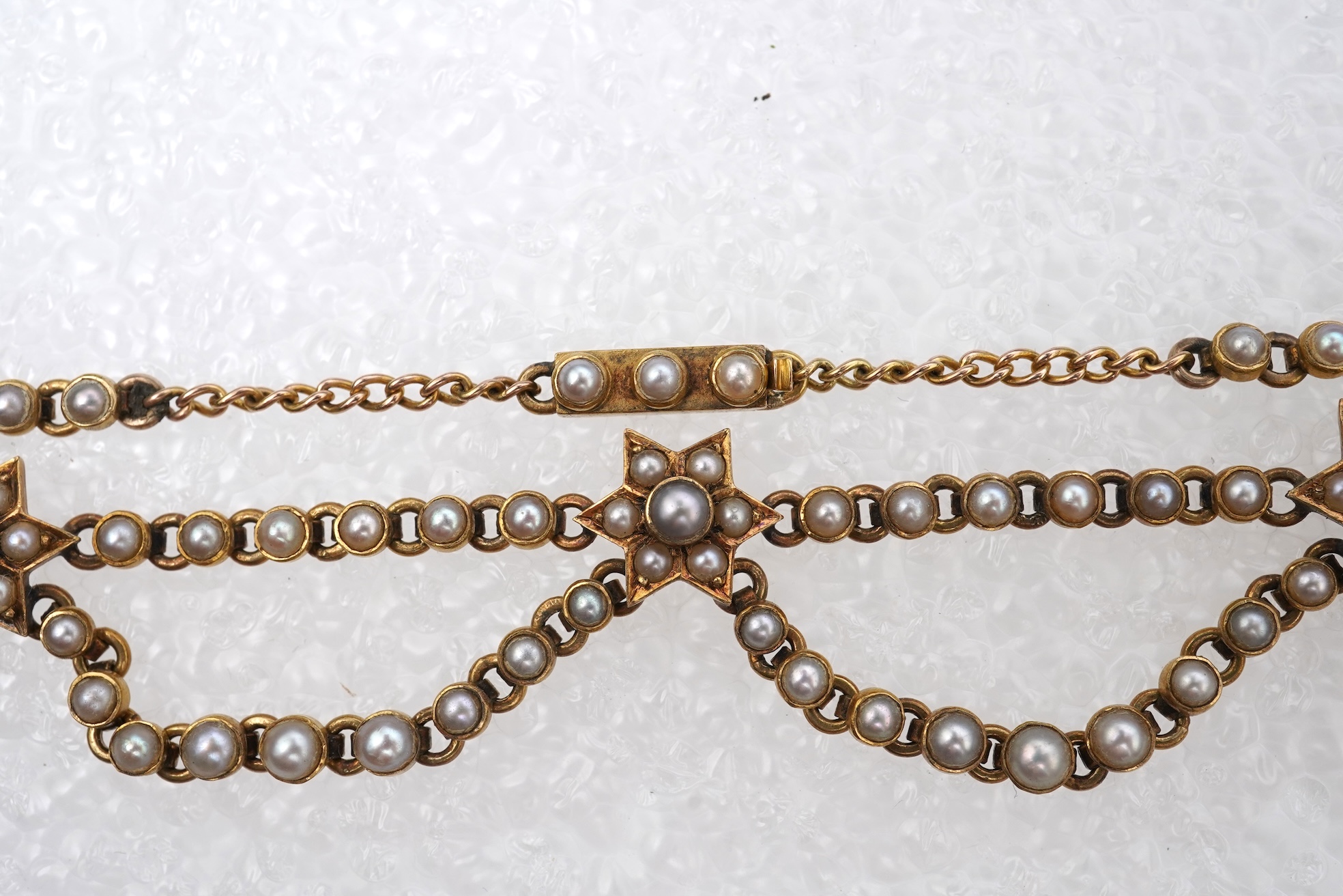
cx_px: 672
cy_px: 448
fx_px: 1679
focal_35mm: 45
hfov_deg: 43.6
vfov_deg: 29.9
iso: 500
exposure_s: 1/125
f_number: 20
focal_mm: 30
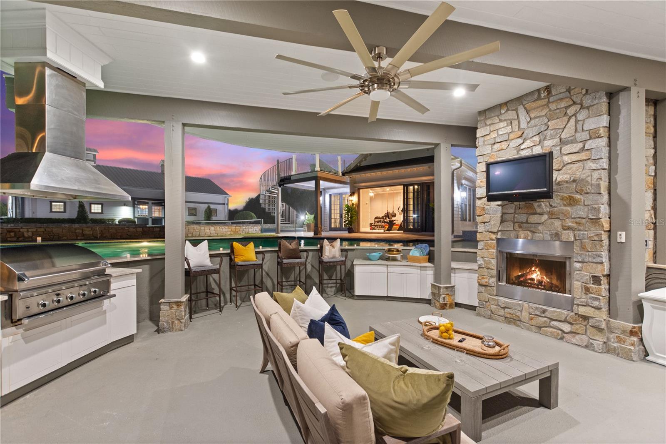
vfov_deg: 77.3
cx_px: 333
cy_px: 222
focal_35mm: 15
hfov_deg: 100.4
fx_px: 277
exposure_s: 1/5
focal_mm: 10
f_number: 4.5
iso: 800
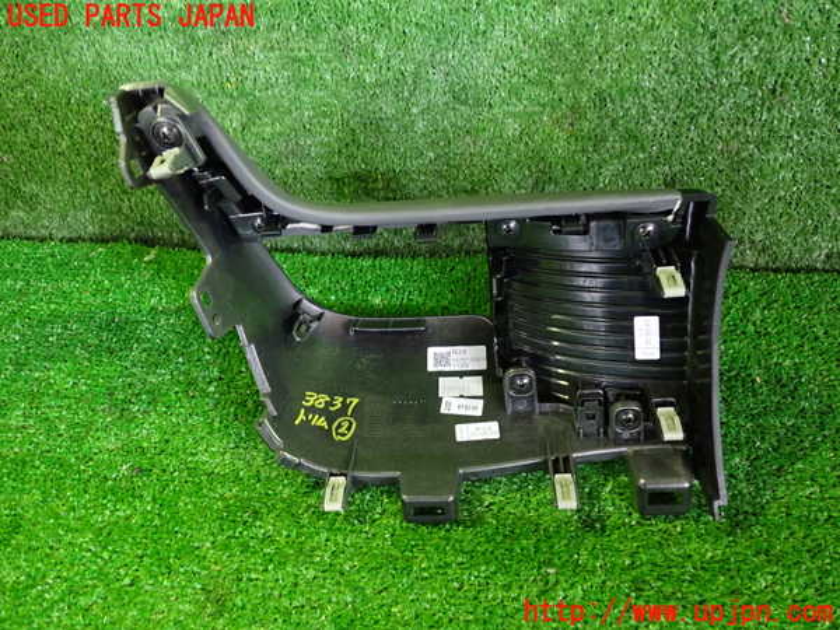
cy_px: 315
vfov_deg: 46.8
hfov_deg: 60.0
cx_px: 420
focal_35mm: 30
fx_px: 728
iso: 800
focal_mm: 5.4
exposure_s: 1/15
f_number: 2.3
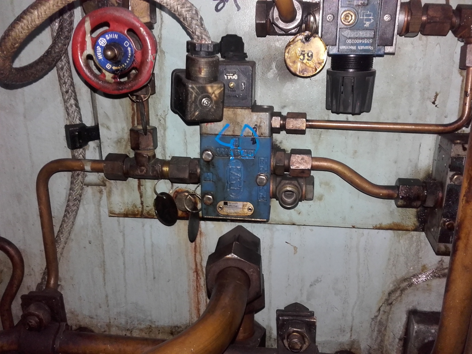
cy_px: 177
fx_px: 423
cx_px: 236
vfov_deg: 45.4
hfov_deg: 58.4
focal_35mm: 31
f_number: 2.2
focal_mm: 3.3
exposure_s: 1/33
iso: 90
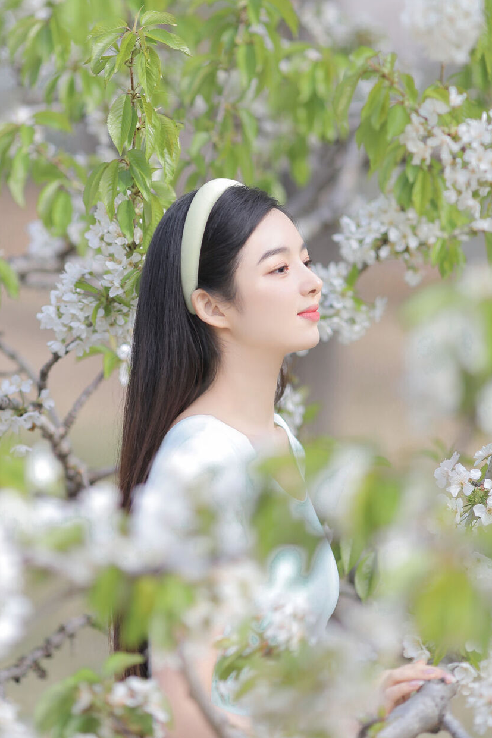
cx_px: 187
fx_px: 3773
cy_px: 327
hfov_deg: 7.5
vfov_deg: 11.2
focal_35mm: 184
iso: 100
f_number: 2
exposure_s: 1/320
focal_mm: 135
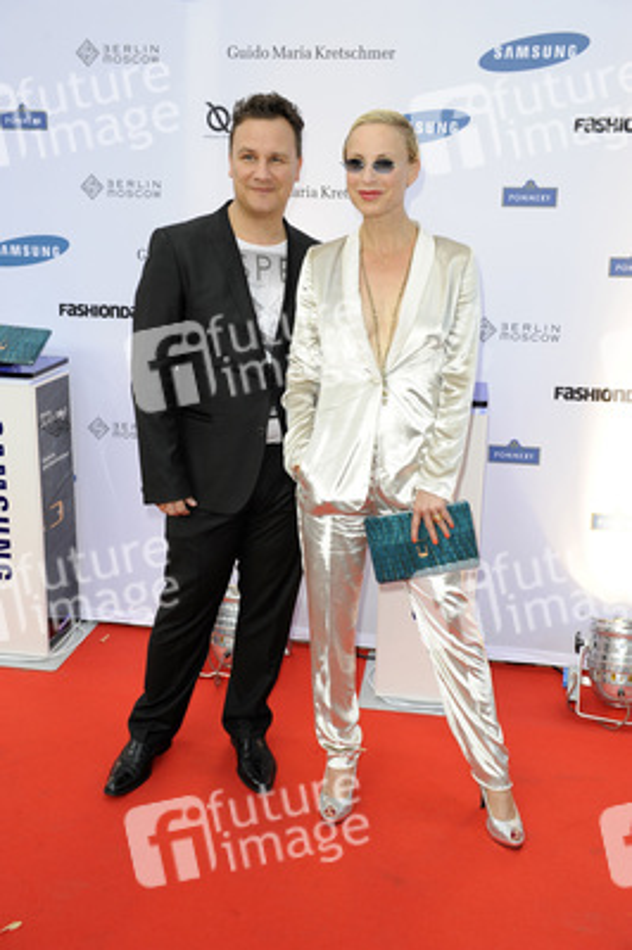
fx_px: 1002
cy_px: 475
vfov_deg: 50.7
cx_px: 316
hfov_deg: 35.0
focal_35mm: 38
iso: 640
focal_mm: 38
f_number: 5.6
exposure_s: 1/160
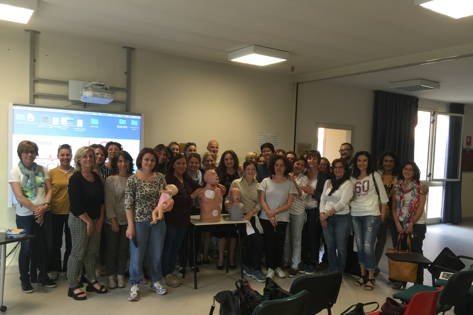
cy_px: 171
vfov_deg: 42.3
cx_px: 242
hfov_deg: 60.3
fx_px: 407
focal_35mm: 31
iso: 40
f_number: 2.2
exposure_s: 1/17
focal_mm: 4.15
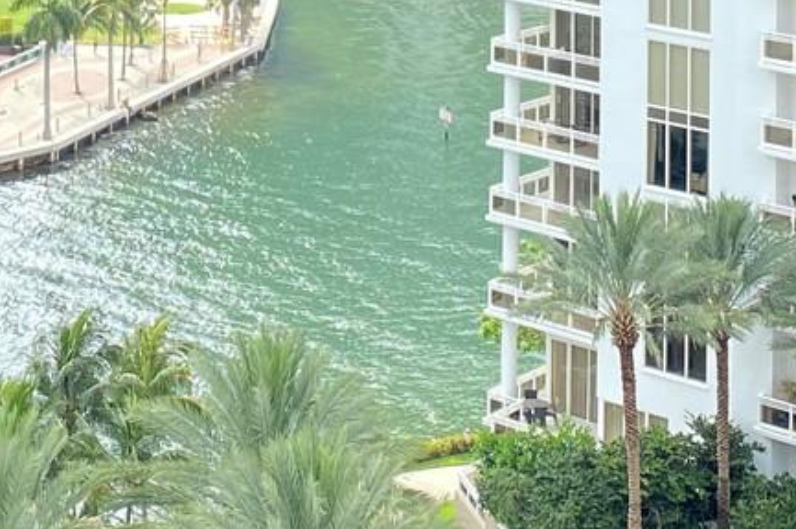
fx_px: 2209
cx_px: 228
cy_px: -441
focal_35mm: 100
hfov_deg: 20.3
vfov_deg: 12.4
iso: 32
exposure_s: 1/184
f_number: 1.8
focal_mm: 4.25
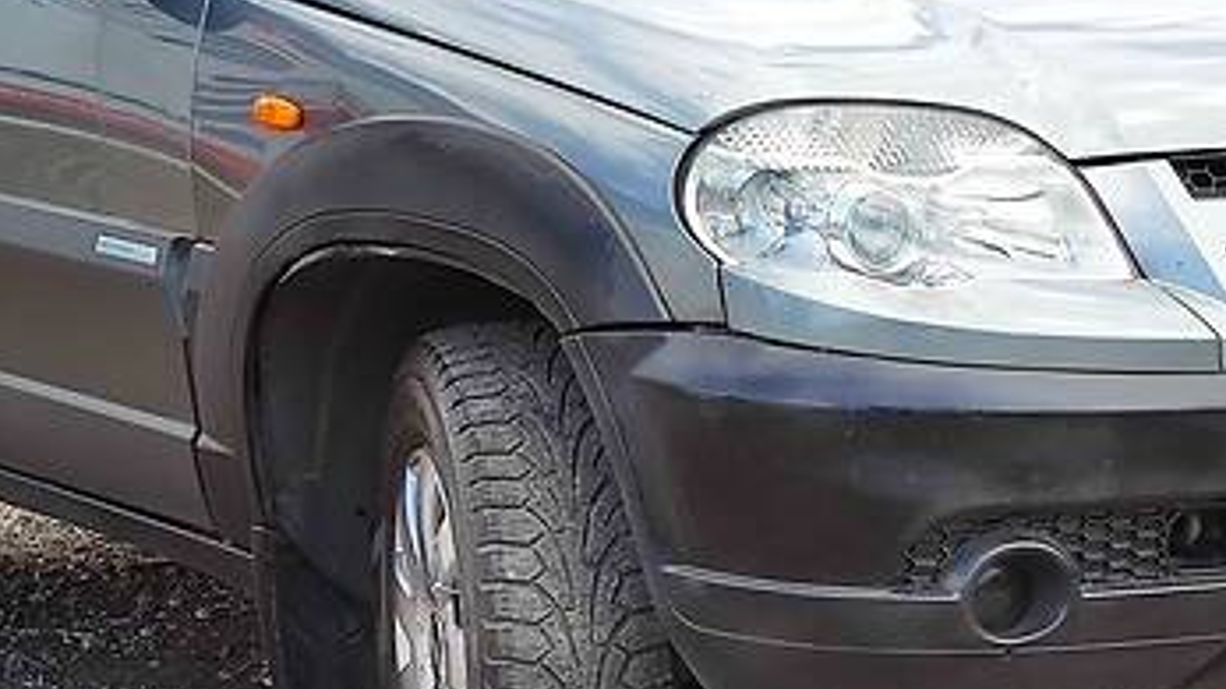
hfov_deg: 20.7
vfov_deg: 11.7
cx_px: 728
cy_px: 276
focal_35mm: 103
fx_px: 3348
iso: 100
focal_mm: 8.2
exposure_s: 1/689
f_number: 2
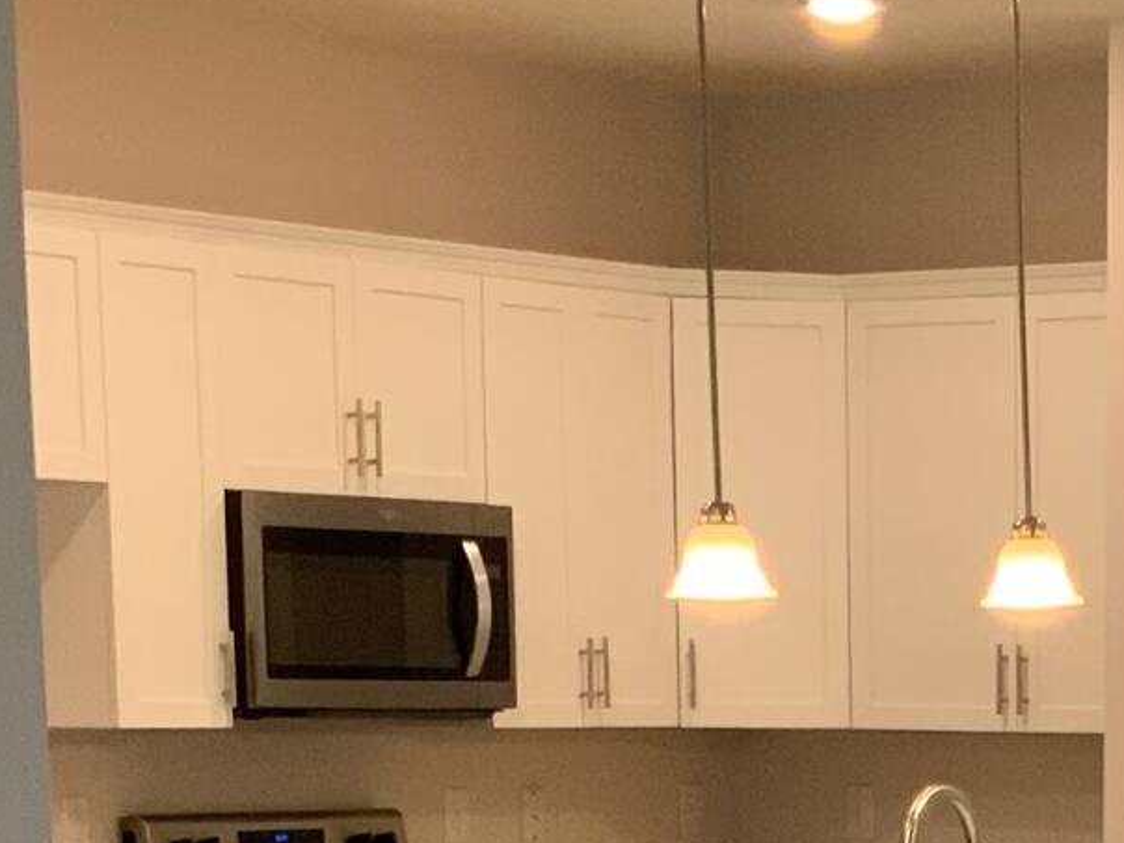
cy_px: 1634
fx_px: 4676
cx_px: 1144
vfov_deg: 9.7
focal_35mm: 144
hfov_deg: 13.5
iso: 64
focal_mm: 3
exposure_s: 1/60
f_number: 1.8
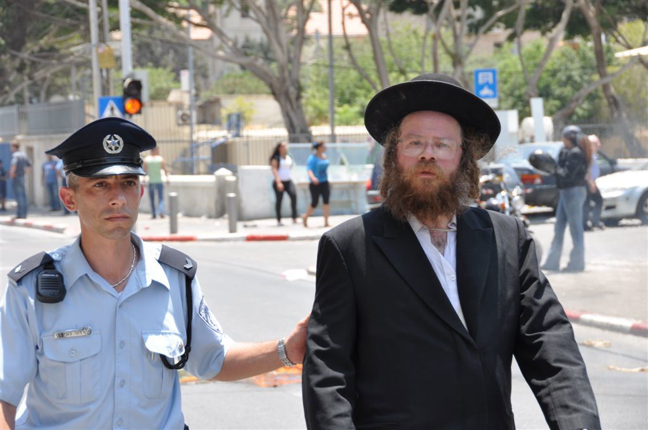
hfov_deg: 18.2
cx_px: 324
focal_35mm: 112
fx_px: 2022
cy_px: 215
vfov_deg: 12.1
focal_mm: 75
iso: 200
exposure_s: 1/250
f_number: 8
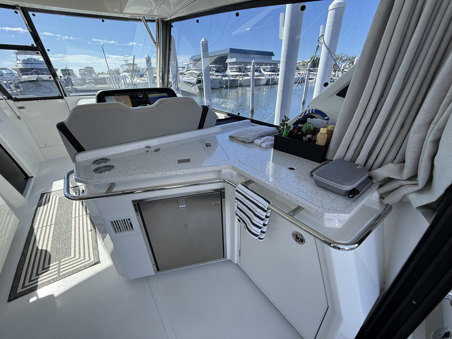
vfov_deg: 85.7
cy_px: 170
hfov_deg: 102.1
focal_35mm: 14
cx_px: 226
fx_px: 183
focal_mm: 2.22
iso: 64
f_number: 2.2
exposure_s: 1/436
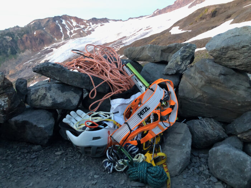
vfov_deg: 49.7
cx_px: 126
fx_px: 203
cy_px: 94
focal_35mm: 28
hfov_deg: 63.4
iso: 100
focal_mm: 3.99
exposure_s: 1/7
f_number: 1.8
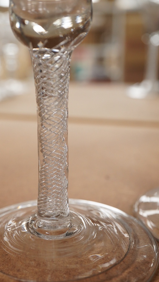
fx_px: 360
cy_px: 140
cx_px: 67
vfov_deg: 42.9
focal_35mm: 48
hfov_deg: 24.9
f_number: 8
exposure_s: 1/125
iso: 1250
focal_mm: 30
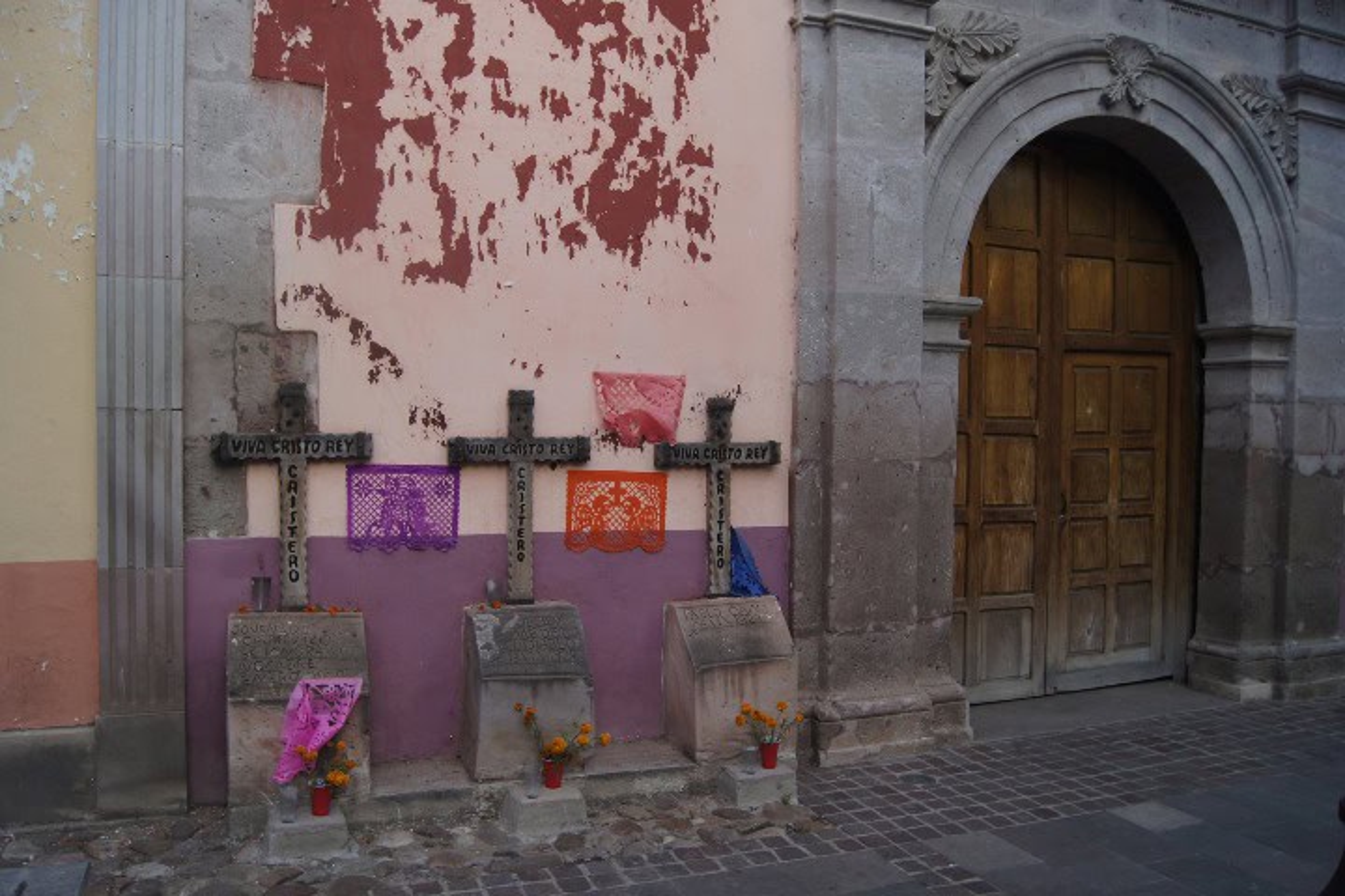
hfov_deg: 67.4
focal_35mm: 27
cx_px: 672
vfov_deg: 47.9
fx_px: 1009
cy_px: 448
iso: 100
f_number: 4.5
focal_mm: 18
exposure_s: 1/40
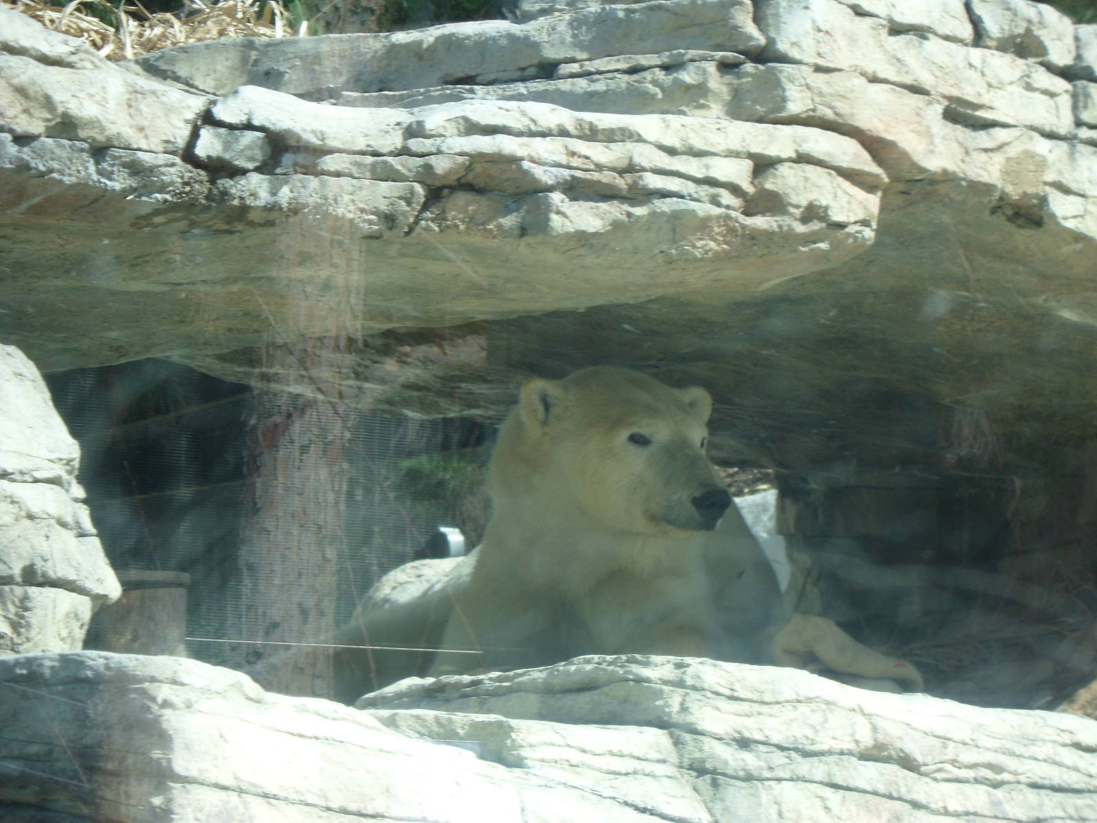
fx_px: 8556
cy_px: 412
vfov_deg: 5.5
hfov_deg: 7.3
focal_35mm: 270
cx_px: 548
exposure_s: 1/125
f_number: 5.9
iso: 80
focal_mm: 46.8
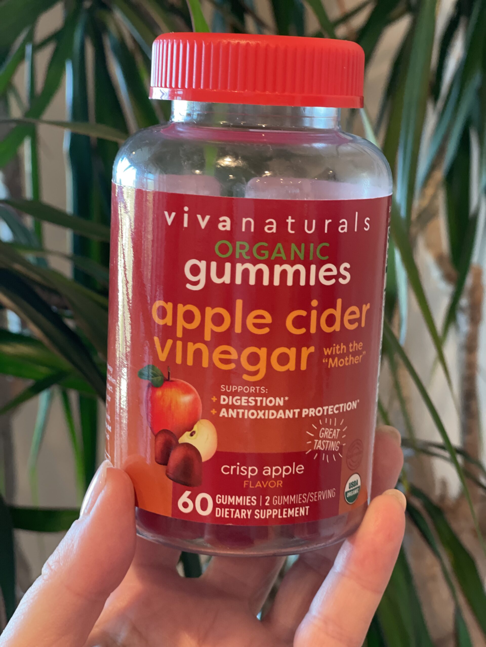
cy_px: 324
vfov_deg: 30.3
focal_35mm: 64
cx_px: 243
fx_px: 1198
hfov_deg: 22.9
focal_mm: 7.5
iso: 320
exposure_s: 1/40
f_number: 2.2
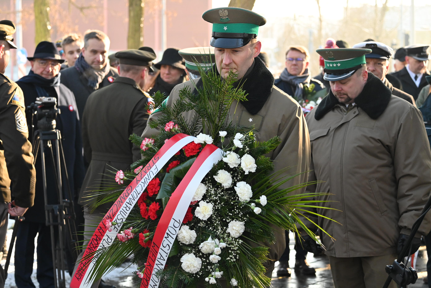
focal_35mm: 110
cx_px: 216
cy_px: 144
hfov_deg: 18.7
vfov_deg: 12.5
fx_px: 1311
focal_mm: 73
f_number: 4.8
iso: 1600
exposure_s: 1/800
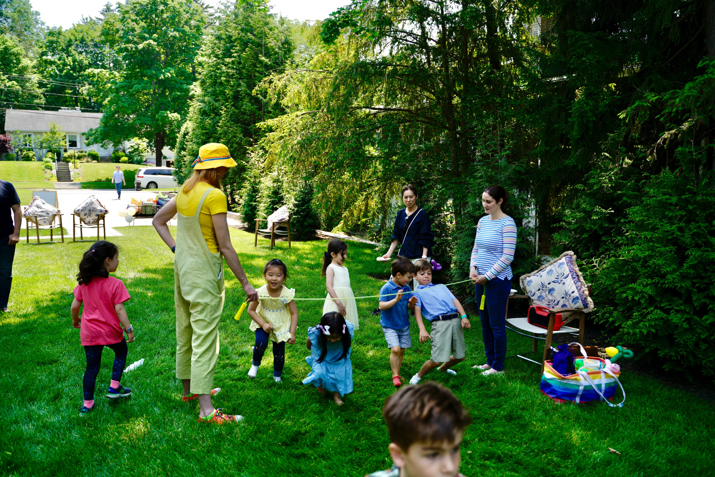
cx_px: 358
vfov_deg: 46.4
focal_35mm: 28
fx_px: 556
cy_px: 238
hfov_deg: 65.5
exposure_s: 1/320
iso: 50
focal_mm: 28
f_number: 2.8
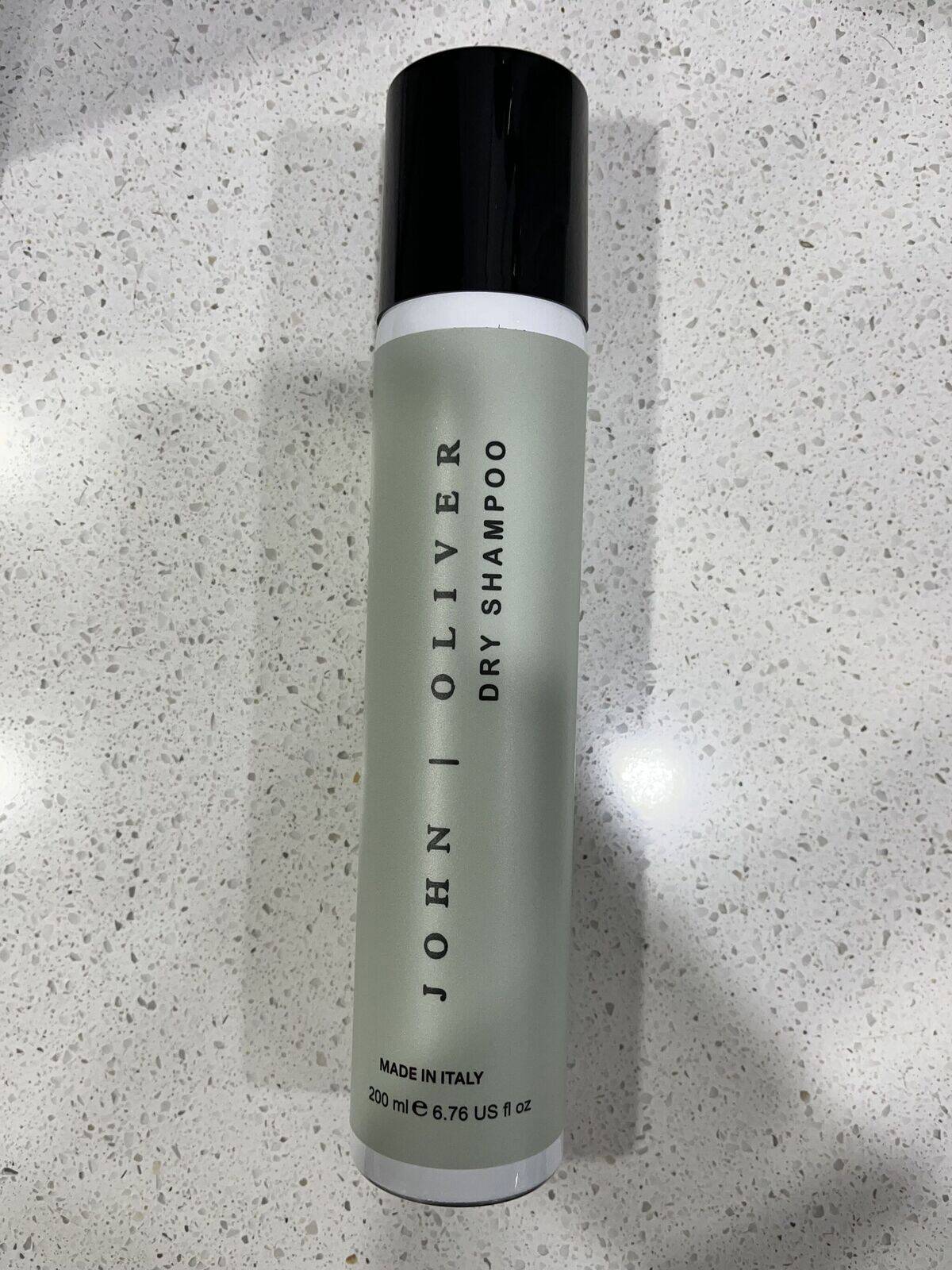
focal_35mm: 26
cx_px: 476
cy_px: 635
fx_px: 953
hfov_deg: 53.1
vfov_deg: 67.3
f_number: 1.6
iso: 100
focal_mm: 5.1
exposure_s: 1/100
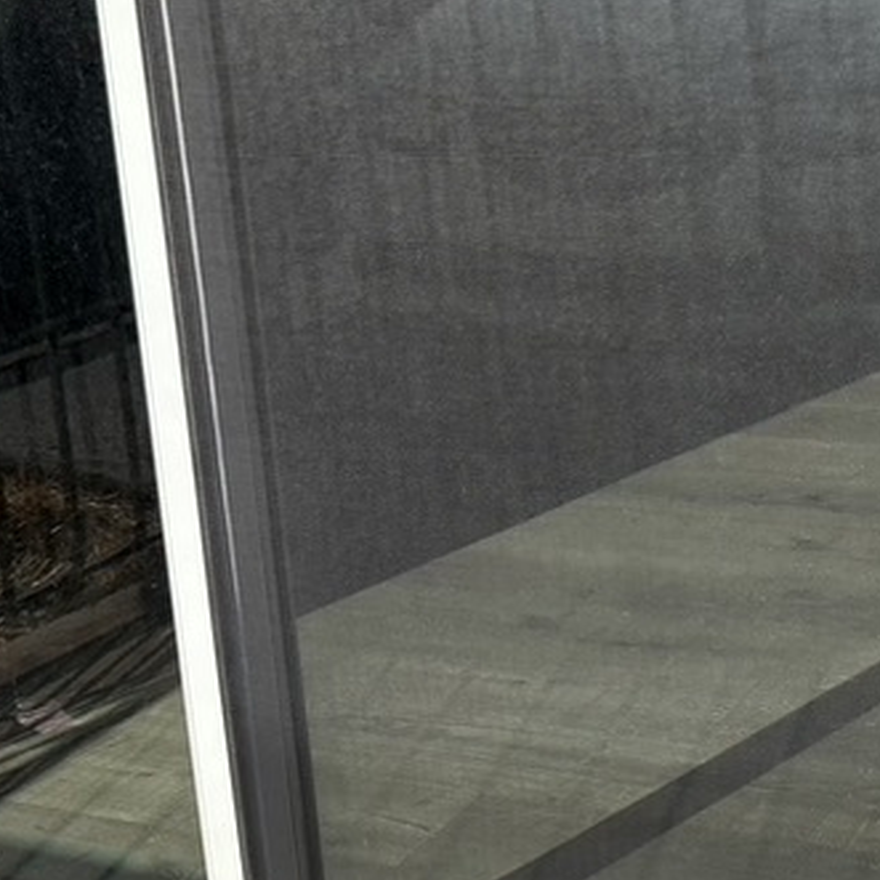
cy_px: 231
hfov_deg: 23.4
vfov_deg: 24.1
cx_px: 853
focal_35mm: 71
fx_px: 2042
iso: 50
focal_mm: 5.96
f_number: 1.6
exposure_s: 1/4065
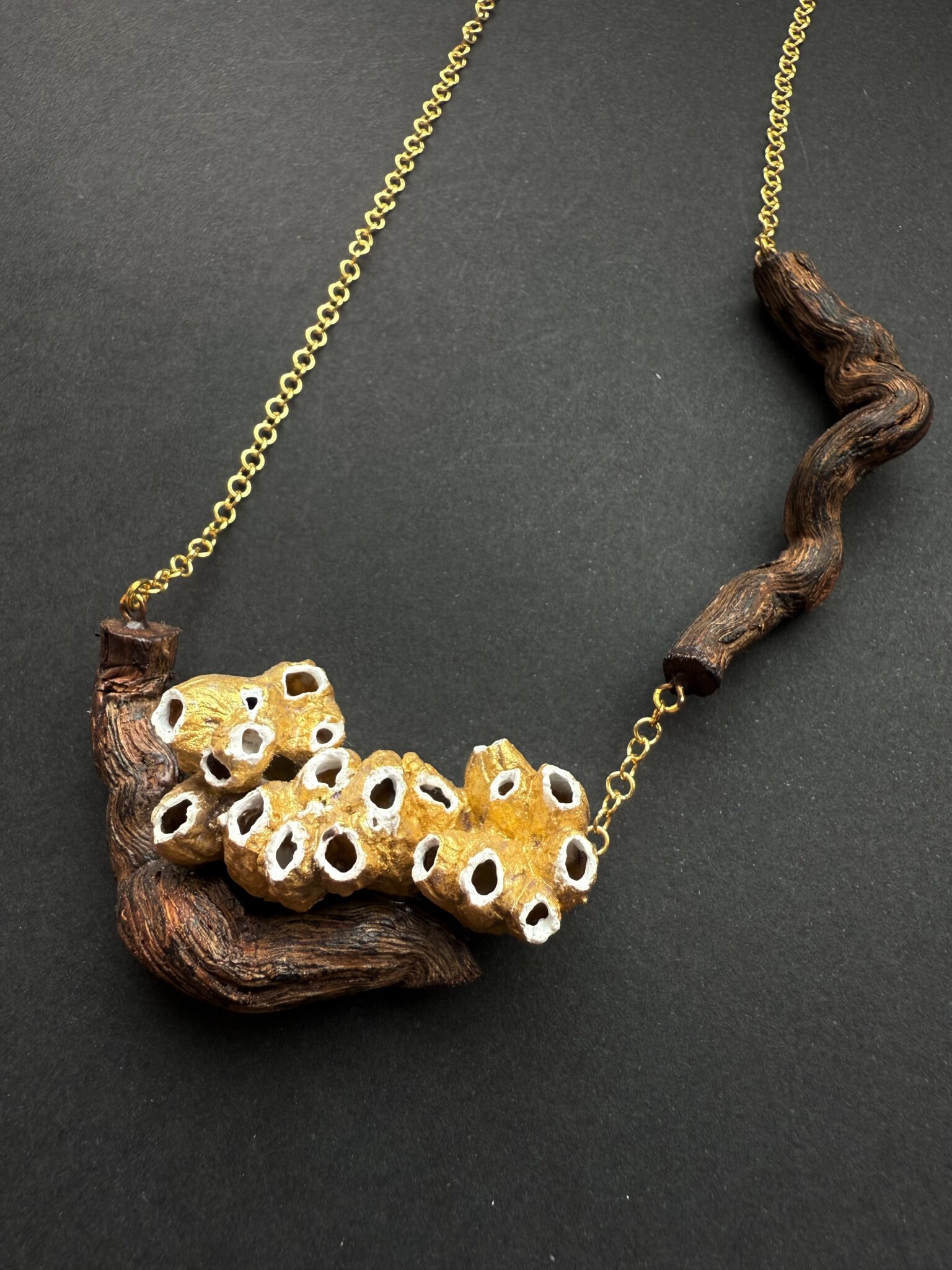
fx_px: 880
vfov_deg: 71.6
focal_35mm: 24
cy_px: 635
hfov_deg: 56.8
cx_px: 476
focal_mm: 2.22
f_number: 2.2
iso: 64
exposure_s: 1/99
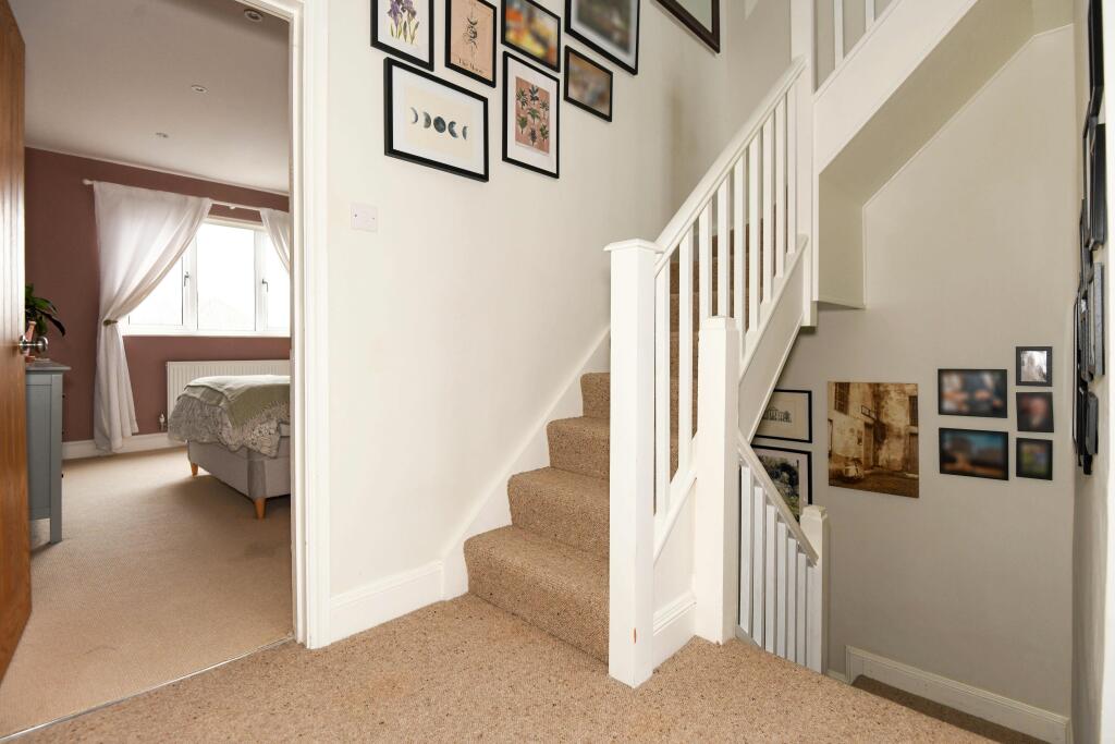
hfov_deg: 93.3
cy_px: 372
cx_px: 558
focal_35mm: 17
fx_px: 527
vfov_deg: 70.5
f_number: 6.3
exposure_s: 1/80
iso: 800
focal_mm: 17
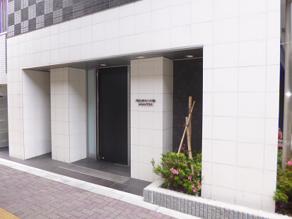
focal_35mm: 25
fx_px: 211
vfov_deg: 54.9
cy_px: 108
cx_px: 148
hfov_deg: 69.4
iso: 100
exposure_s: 1/100
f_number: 2.5
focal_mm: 4.3
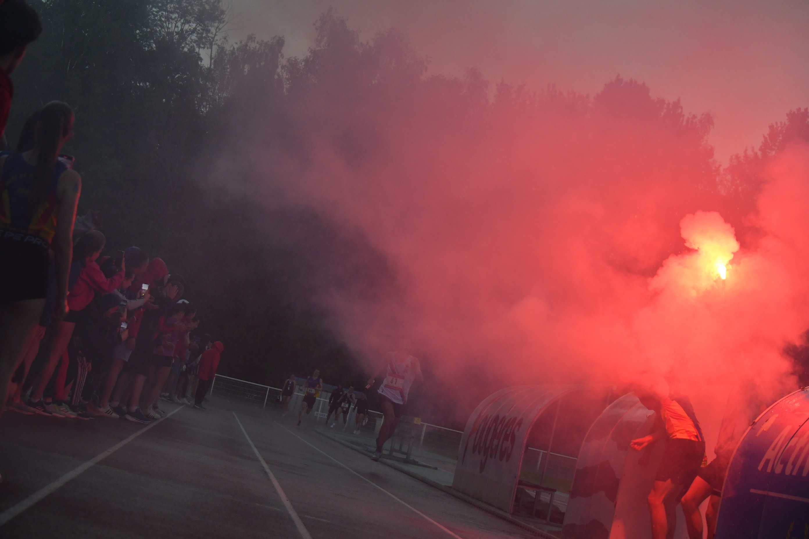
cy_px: 270
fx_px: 1843
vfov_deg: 16.7
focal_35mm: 82
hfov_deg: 24.8
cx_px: 404
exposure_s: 1/1000
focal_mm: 55
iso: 1250
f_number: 4.5
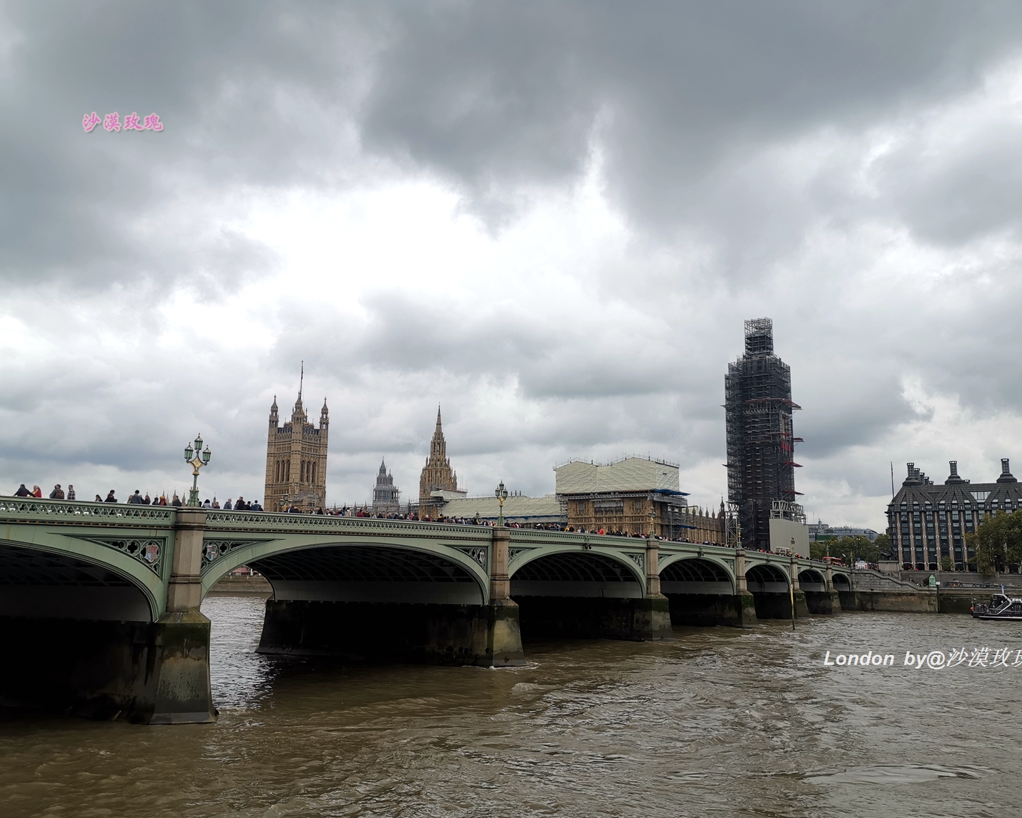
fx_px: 877
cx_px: 530
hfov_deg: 60.4
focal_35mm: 29
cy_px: 419
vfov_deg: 50.0
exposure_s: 1/1376
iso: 50
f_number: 1.8
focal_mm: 4.75
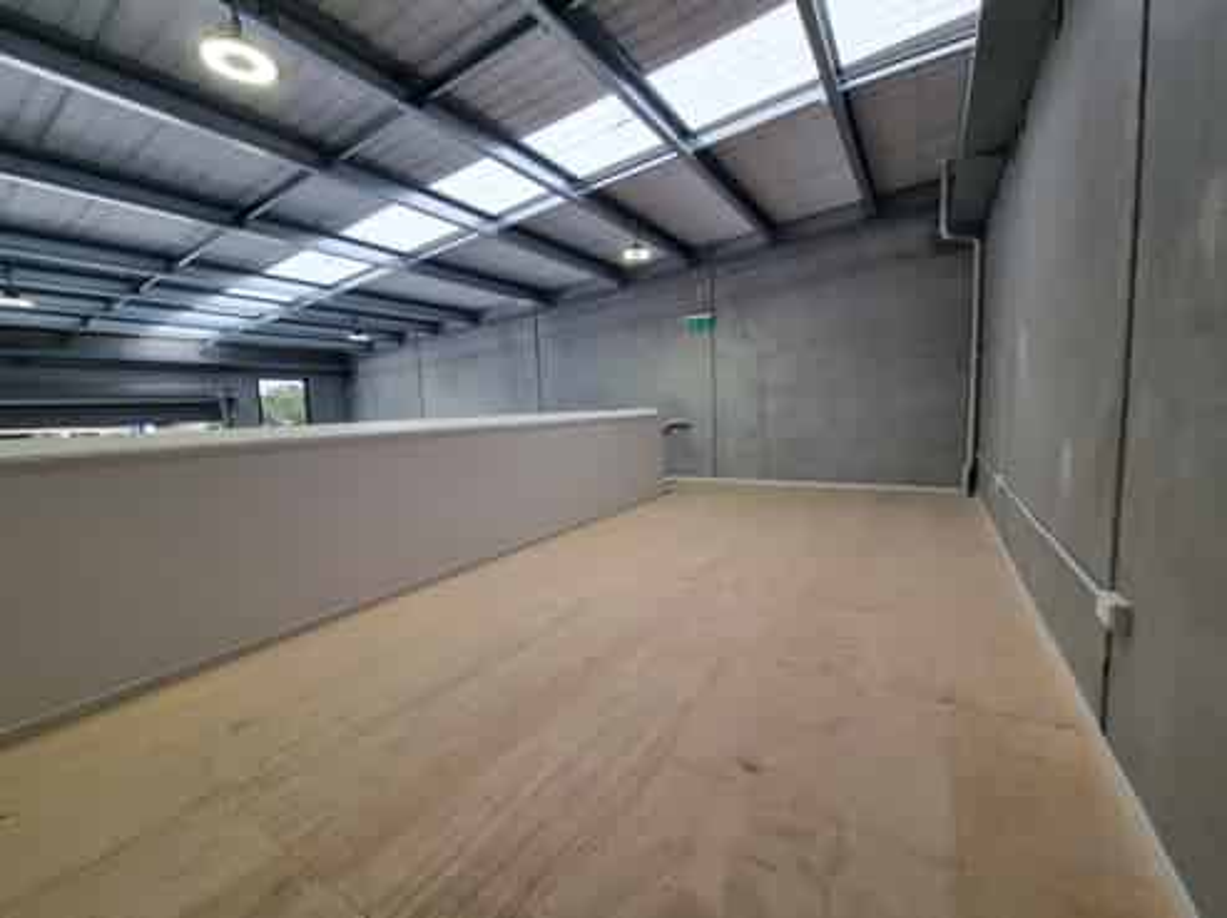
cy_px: 459
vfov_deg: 89.8
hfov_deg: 106.2
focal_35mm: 13
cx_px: 614
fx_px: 460
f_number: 2.2
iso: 50
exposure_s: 1/576
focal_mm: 2.2
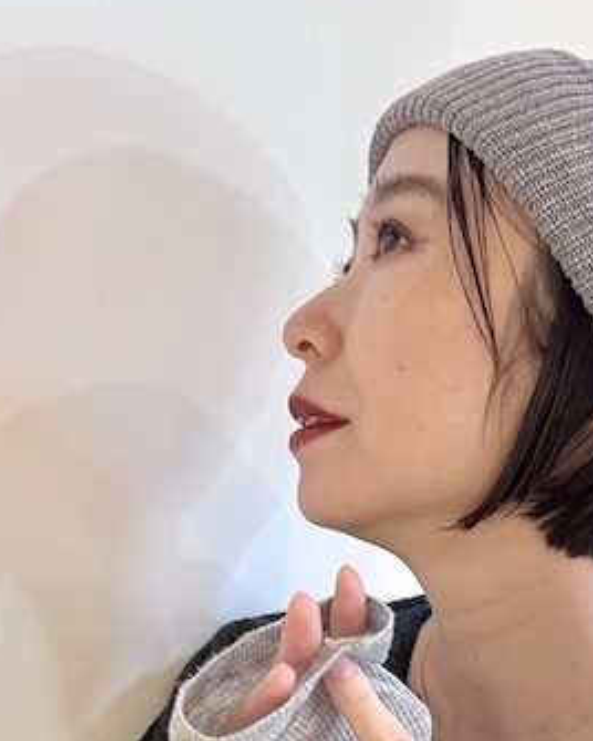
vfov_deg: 33.8
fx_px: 1163
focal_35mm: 53
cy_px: 639
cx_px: 392
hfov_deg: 28.4
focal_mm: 5.7
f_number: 1.5
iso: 250
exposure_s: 1/60
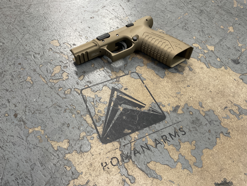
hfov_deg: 61.7
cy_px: 93
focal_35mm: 29
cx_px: 124
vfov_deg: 48.2
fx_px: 207
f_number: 1.8
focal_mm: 3
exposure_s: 1/60
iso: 100
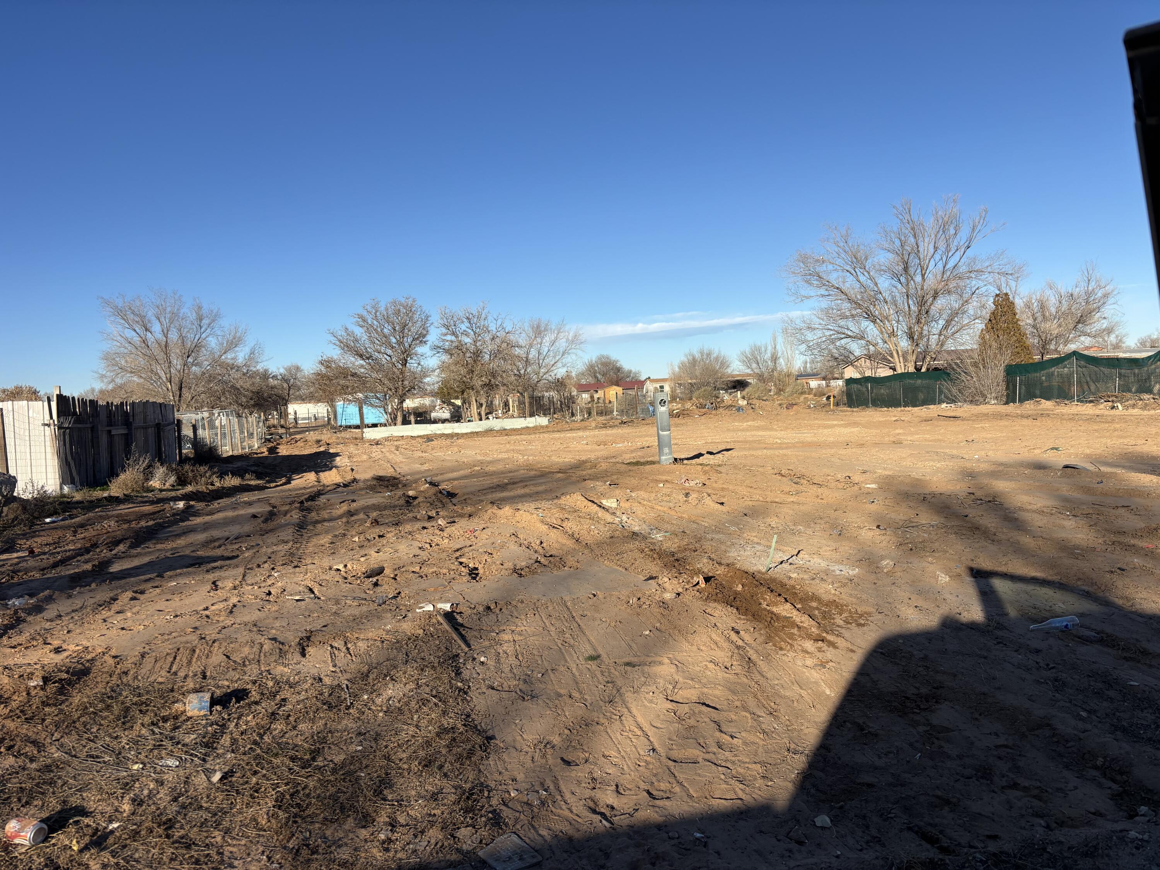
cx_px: 580
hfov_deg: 67.3
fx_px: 871
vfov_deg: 53.1
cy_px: 435
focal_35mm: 26
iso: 50
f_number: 1.6
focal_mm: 5.96
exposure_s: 1/3534
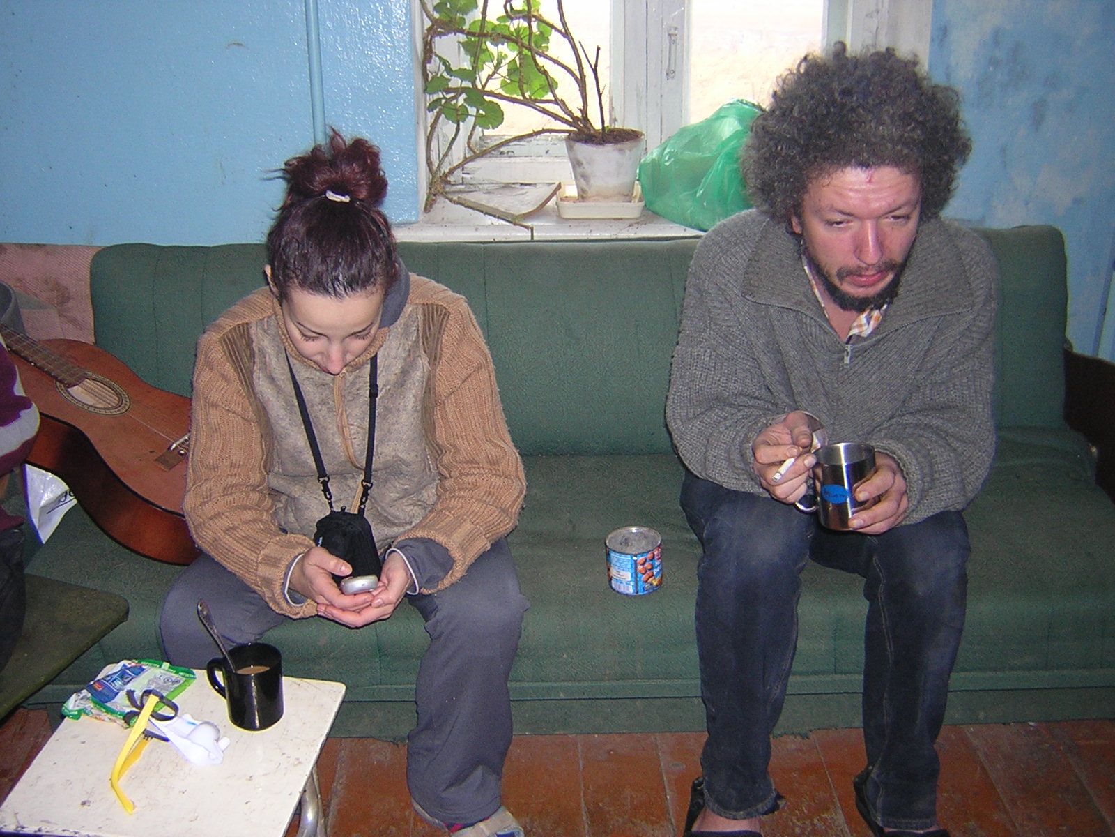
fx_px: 1160
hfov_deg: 51.4
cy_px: 418
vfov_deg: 39.7
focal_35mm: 36
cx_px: 558
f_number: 2.6
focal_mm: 4.7
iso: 199
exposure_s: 1/60.1
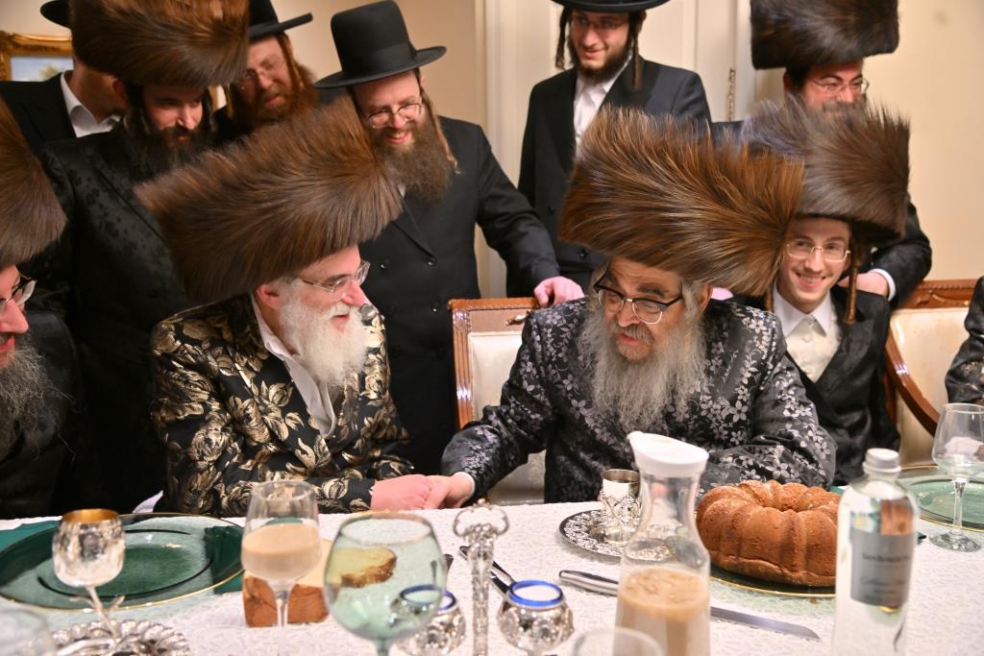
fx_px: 929
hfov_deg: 55.8
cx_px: 492
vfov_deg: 38.9
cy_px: 328
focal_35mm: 34
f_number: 4
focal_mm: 34
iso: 800
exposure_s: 1/160
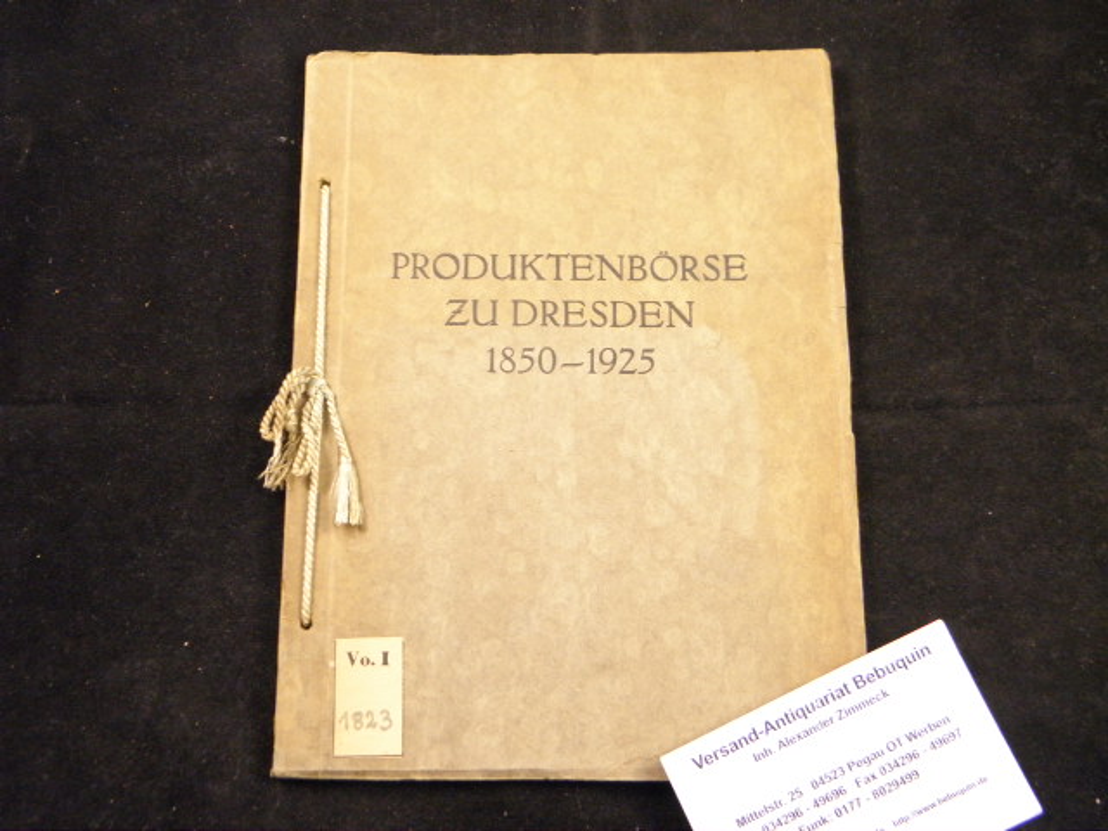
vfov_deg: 32.9
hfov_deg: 42.9
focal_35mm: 44
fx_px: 1408
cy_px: 416
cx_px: 554
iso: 400
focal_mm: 7.9
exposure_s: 1/25
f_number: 3.9
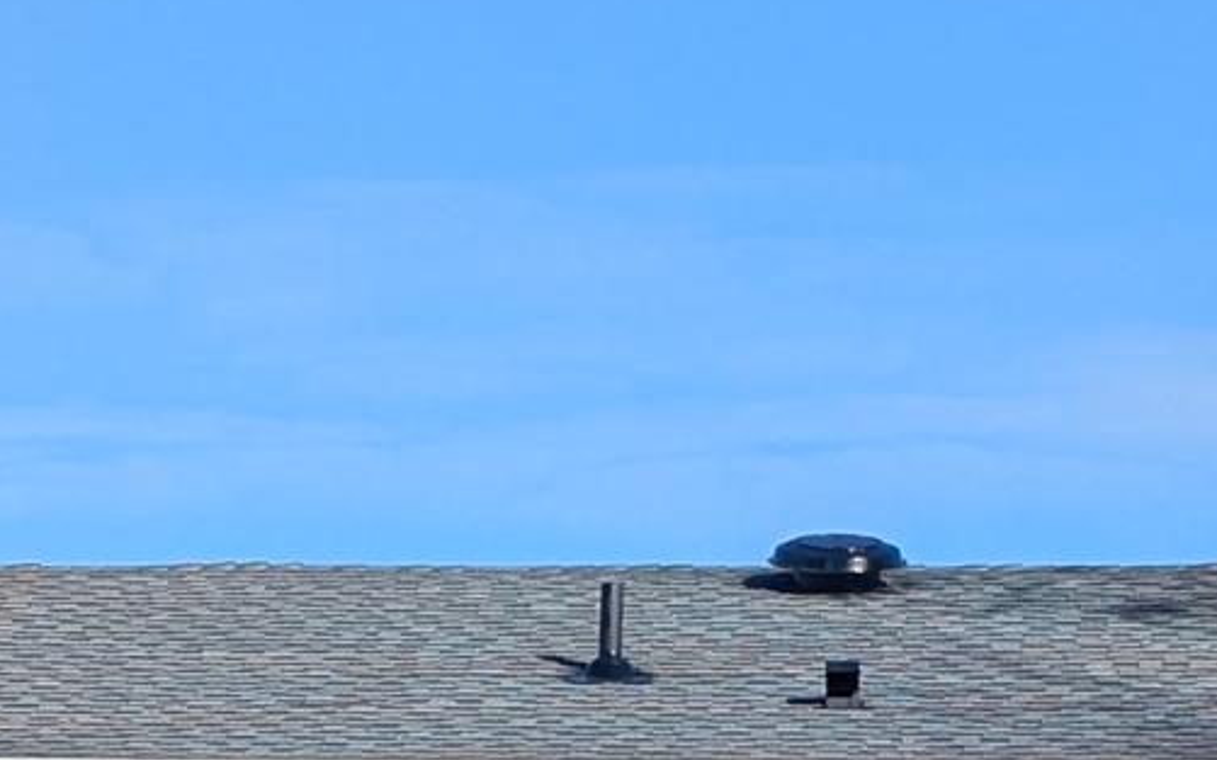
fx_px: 7031
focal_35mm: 212
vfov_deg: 6.0
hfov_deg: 9.9
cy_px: 1481
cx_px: 857
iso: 20
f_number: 1.68
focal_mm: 6.9
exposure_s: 1/929
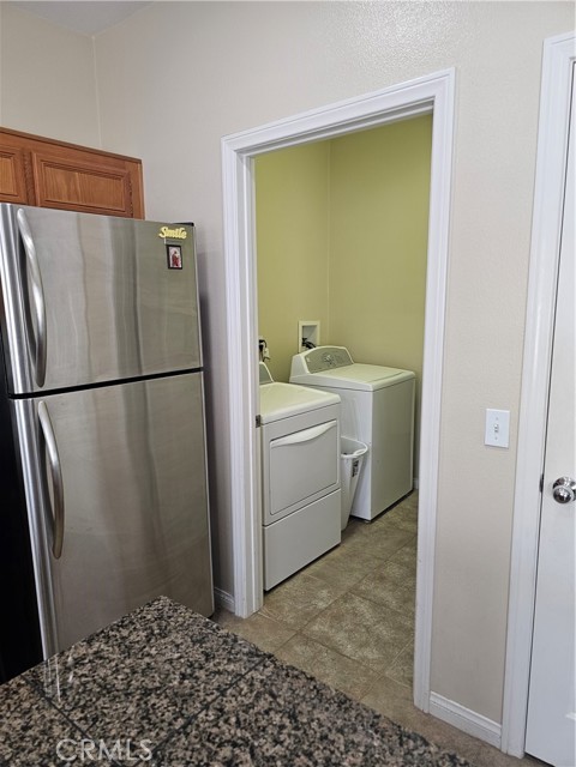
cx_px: 288
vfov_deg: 73.9
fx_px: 510
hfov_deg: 58.9
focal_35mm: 23
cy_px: 384
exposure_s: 1/120
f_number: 1.7
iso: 160
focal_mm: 6.3
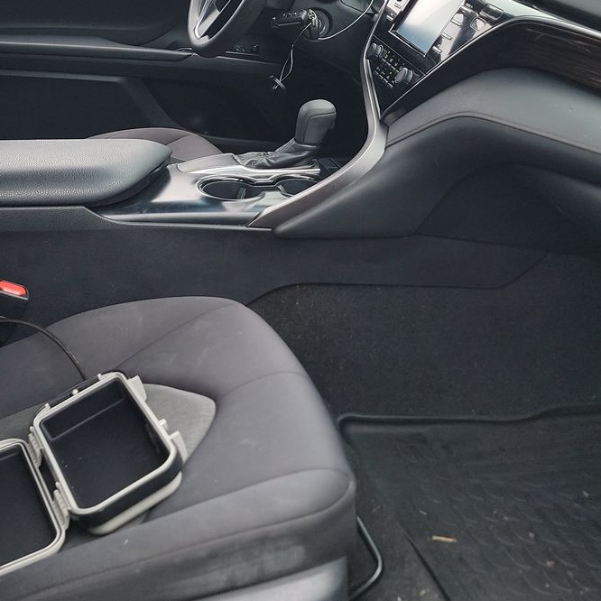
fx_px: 1002
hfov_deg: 33.4
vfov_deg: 32.7
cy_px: 145
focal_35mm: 51
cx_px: 266
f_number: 1.8
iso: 50
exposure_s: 1/145
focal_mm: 6.7
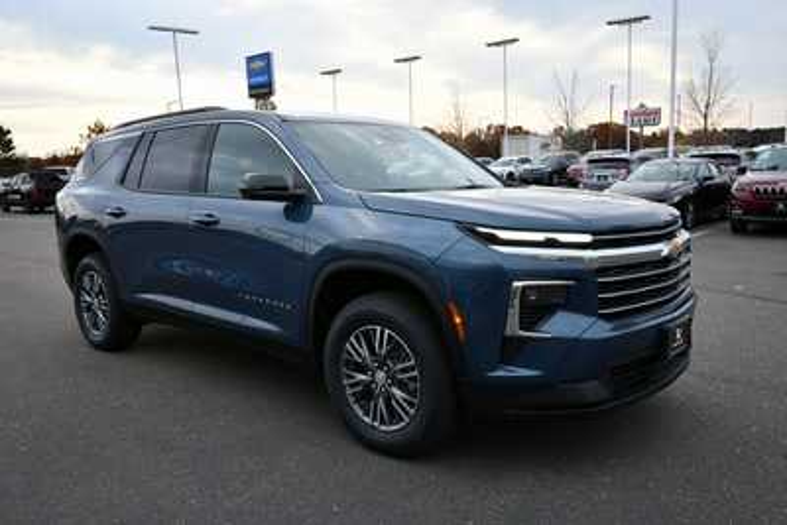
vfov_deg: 43.6
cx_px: 394
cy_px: 262
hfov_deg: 61.9
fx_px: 656
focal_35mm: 30
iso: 280
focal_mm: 20
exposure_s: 1/250
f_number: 5.6
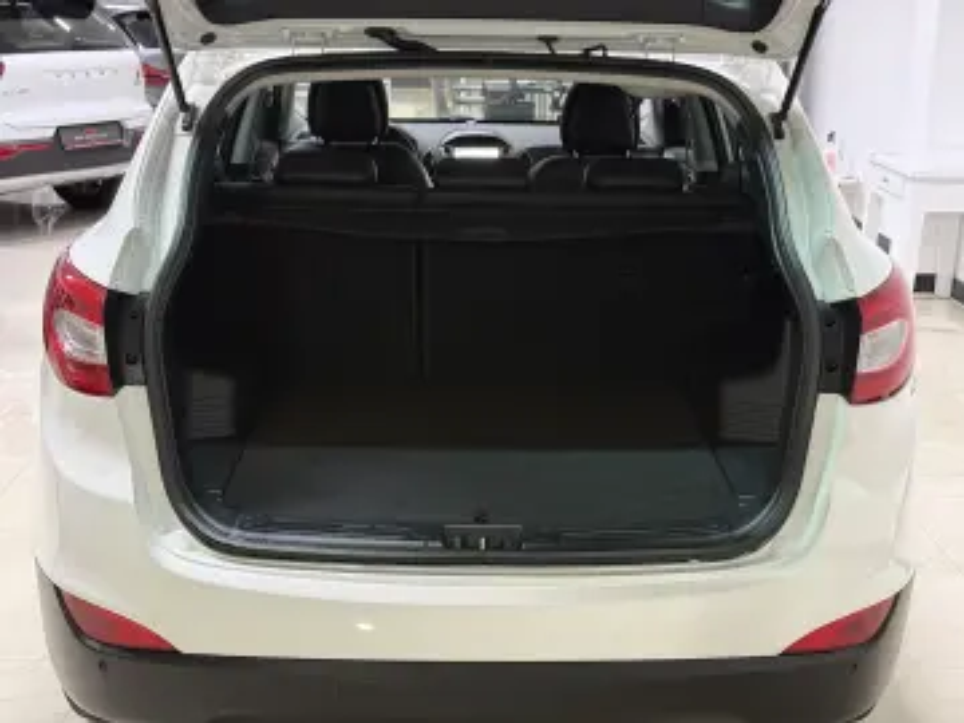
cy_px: 362
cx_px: 482
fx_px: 1337
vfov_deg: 30.3
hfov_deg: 39.7
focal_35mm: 48
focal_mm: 6.76
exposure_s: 1/25
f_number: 1.78
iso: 400
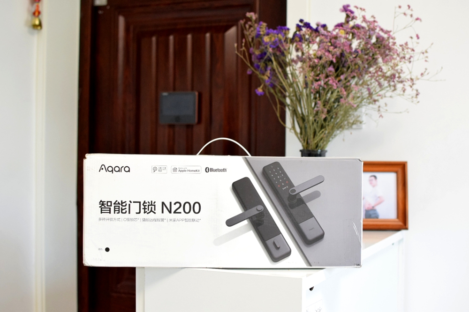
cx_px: 234
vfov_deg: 25.7
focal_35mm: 52
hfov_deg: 37.9
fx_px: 684
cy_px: 156
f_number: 4
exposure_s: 1/125
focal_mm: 35
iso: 1800
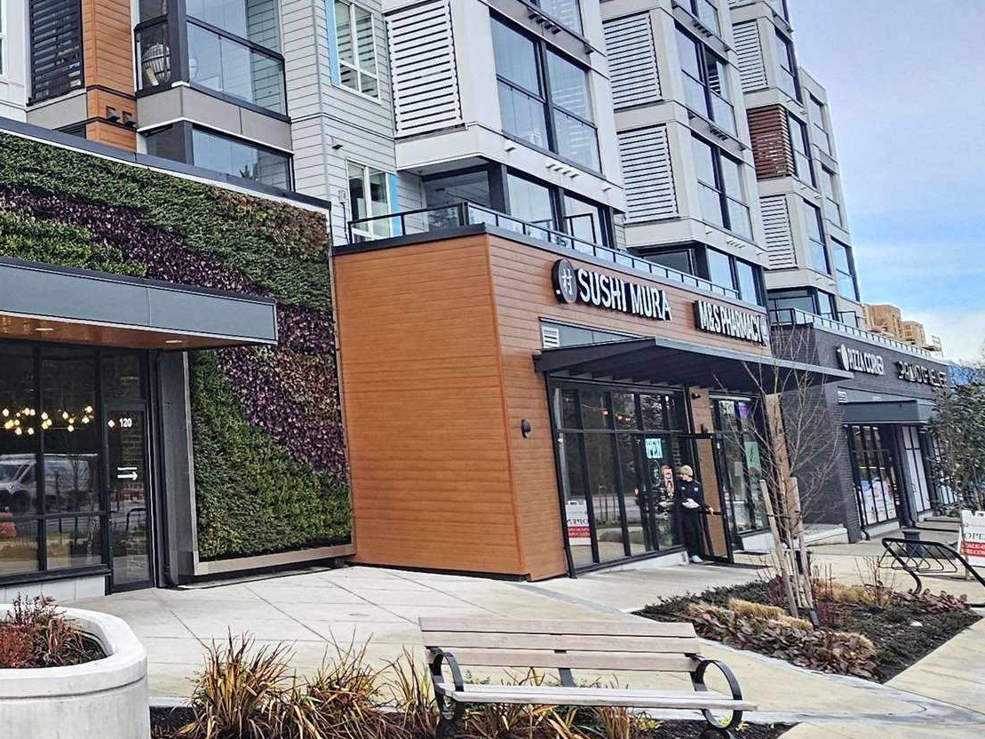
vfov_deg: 38.9
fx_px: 1024
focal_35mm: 36
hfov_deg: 41.7
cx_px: -76
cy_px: 206
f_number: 2.2
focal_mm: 2.2
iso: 50
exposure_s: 1/352
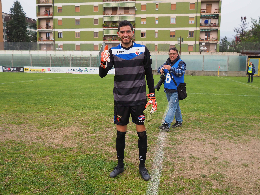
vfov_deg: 41.8
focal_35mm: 34
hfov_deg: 54.0
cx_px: 130
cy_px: 98
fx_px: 255
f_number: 3.5
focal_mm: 17
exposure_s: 1/1000
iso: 800
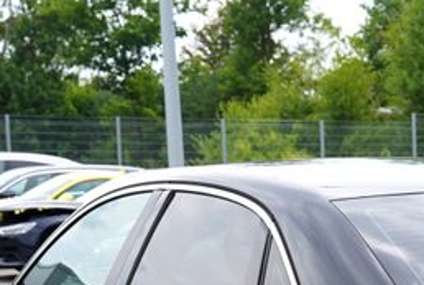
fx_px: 1593
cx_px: 539
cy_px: 423
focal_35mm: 135
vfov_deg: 9.9
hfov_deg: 14.6
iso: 100
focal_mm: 34
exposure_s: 1/200
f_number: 6.3
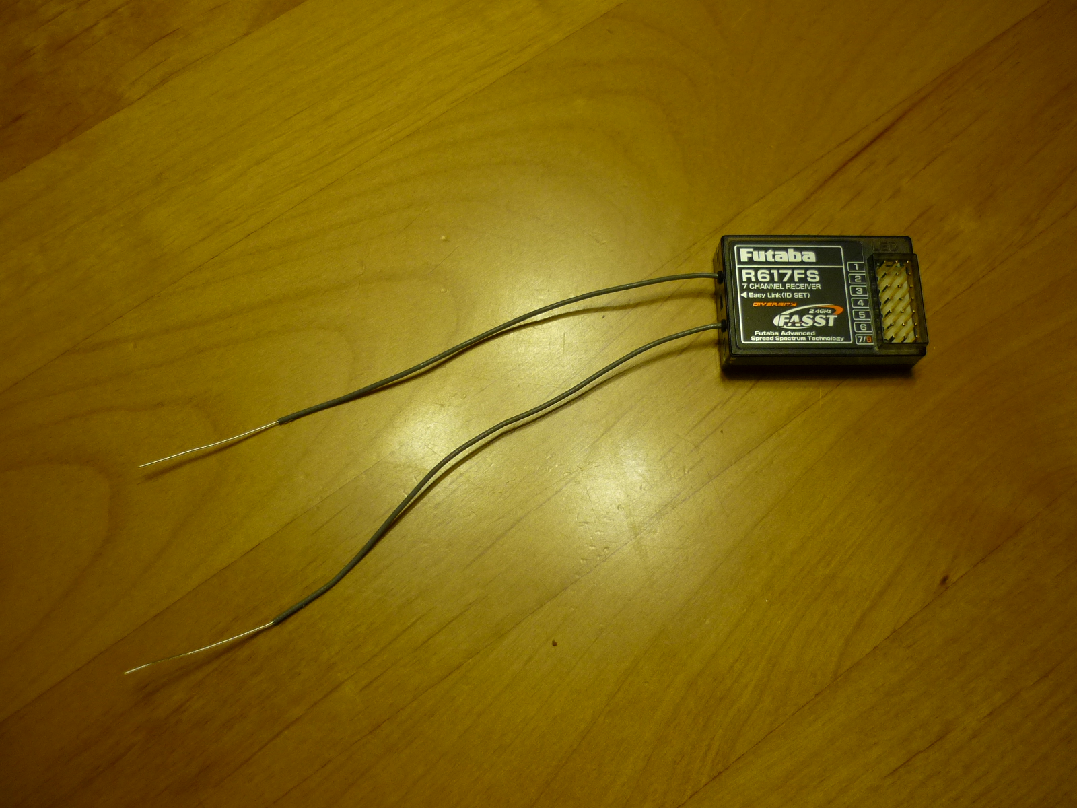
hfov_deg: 55.4
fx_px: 1027
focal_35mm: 33
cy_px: 404
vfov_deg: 42.9
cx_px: 538
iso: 160
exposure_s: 1/30
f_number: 2.8
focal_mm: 5.5
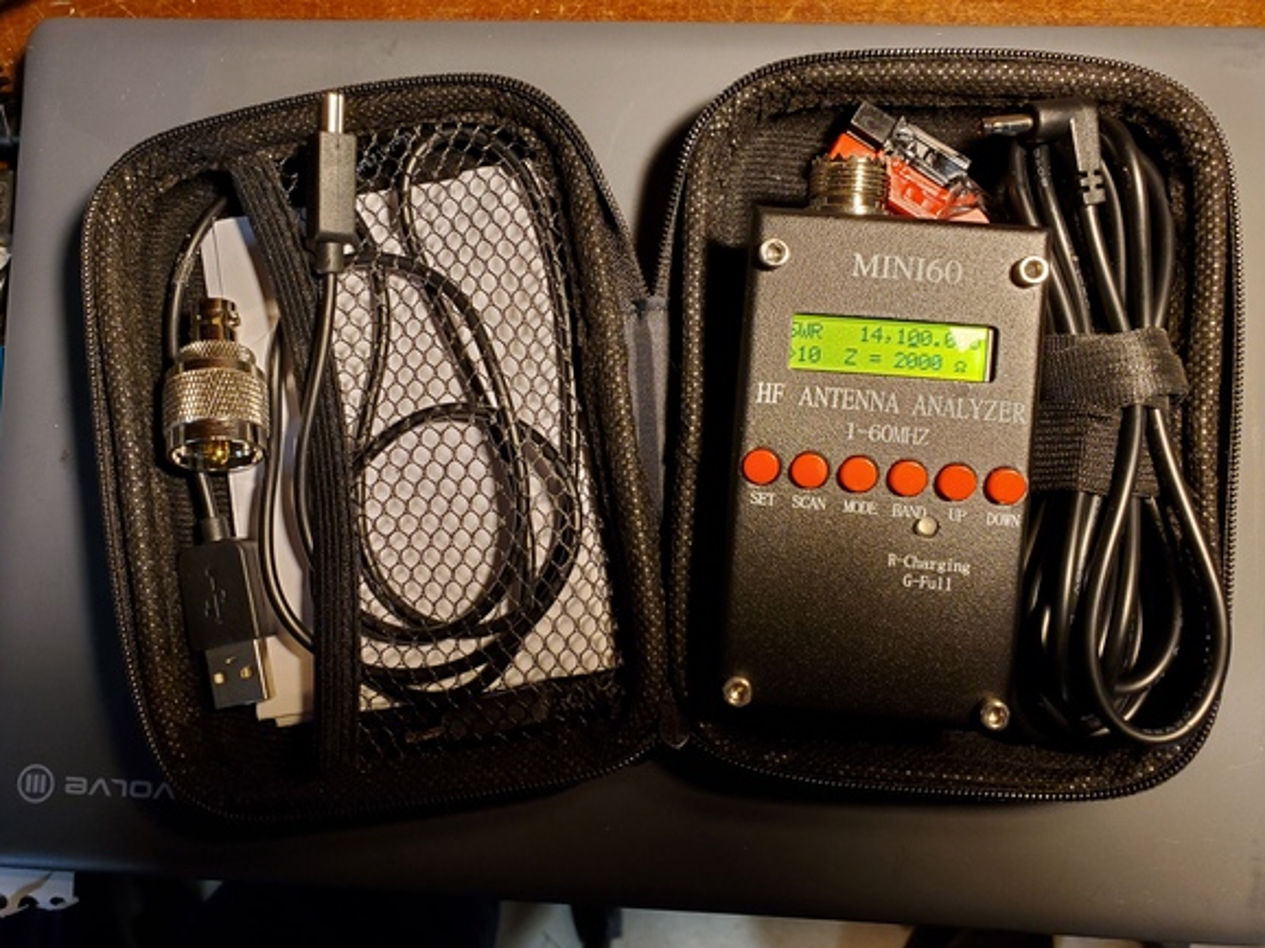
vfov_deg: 51.3
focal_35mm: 27
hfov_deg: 65.3
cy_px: 466
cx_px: 630
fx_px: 986
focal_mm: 4.3
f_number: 2.4
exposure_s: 1/30
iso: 200
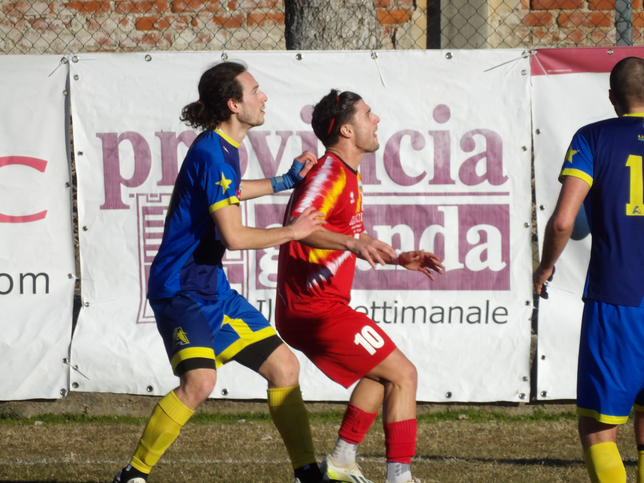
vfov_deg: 1.4
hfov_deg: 1.9
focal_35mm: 1053
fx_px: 19590
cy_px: 242
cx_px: 322
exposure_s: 1/581
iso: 100
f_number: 5.7
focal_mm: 188.8
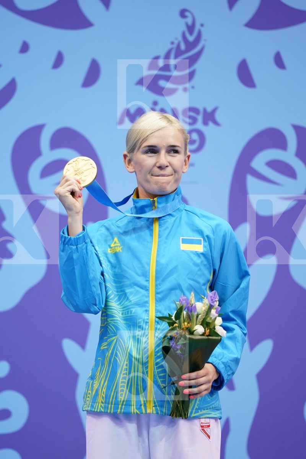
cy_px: 230
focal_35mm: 600
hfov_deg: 2.3
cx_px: 153
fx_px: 7649
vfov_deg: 3.4
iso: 800
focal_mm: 400
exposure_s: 1/500
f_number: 2.8
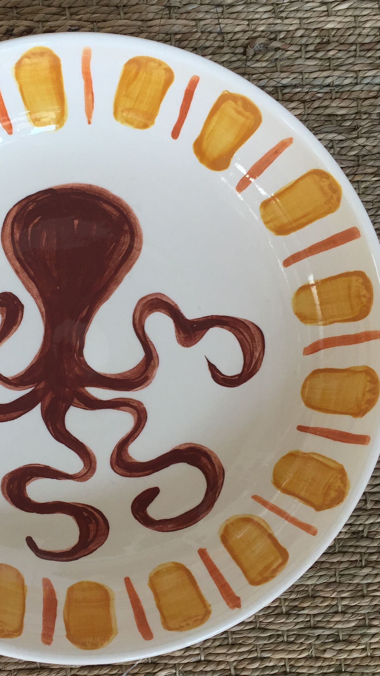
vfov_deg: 45.5
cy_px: 348
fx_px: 806
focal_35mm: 45
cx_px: 75
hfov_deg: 26.0
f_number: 2.2
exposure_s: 1/100
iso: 50
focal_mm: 4.15
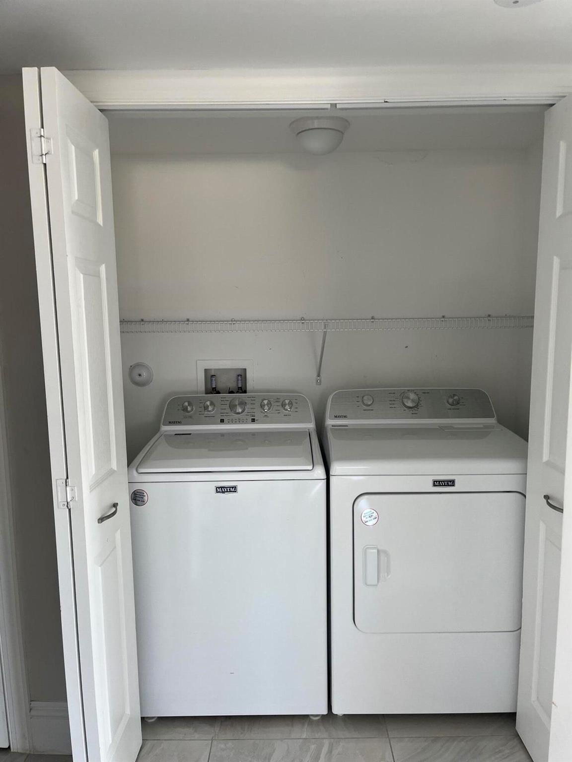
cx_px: 286
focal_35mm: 26
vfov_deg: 67.3
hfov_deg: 53.1
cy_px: 381
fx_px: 573
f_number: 1.6
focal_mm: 5.1
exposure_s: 1/121
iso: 80
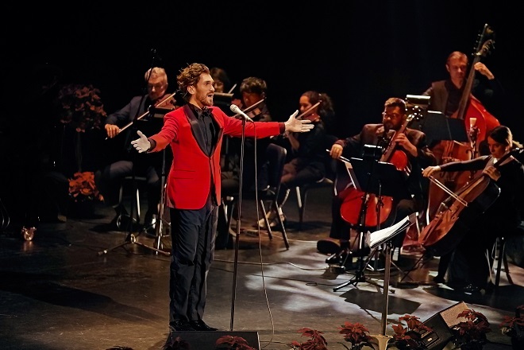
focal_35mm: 173
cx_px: 262
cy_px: 175
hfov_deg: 11.9
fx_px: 2518
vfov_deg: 7.9
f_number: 2.8
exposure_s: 1/200
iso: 2000
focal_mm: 173
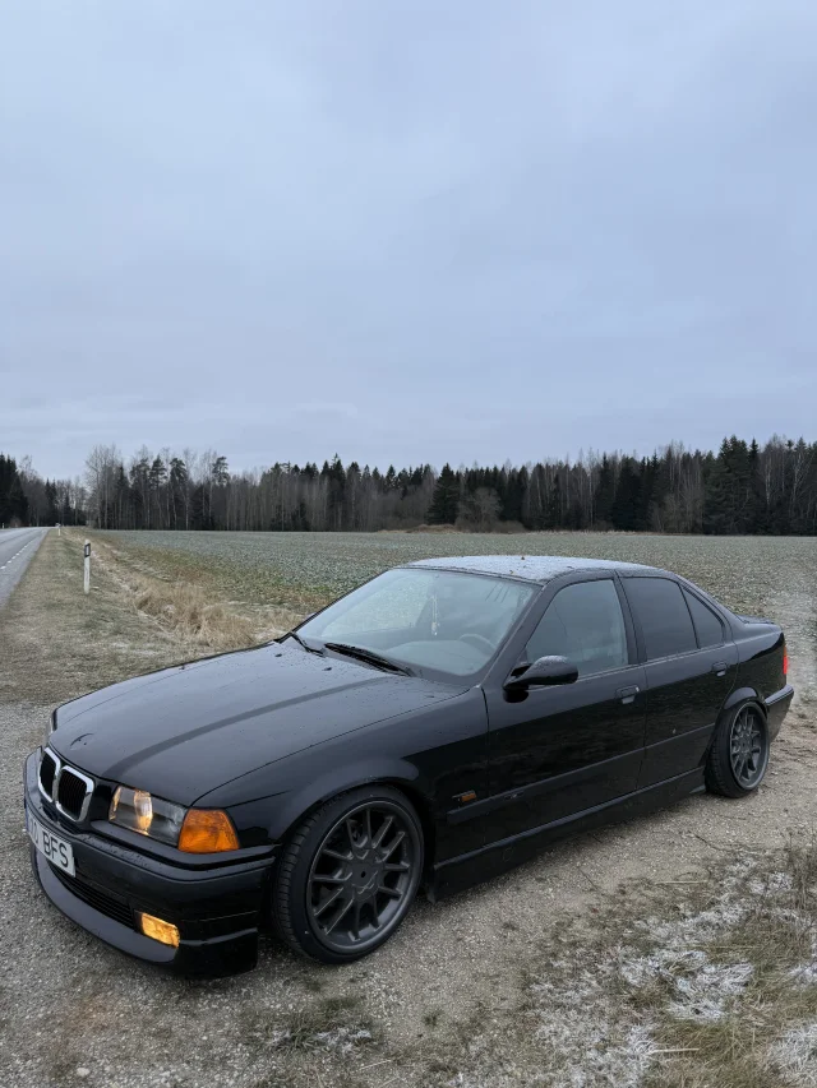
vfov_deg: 71.6
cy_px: 544
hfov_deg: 56.8
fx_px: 755
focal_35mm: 24
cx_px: 408
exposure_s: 1/121
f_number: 1.78
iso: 64
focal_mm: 6.76
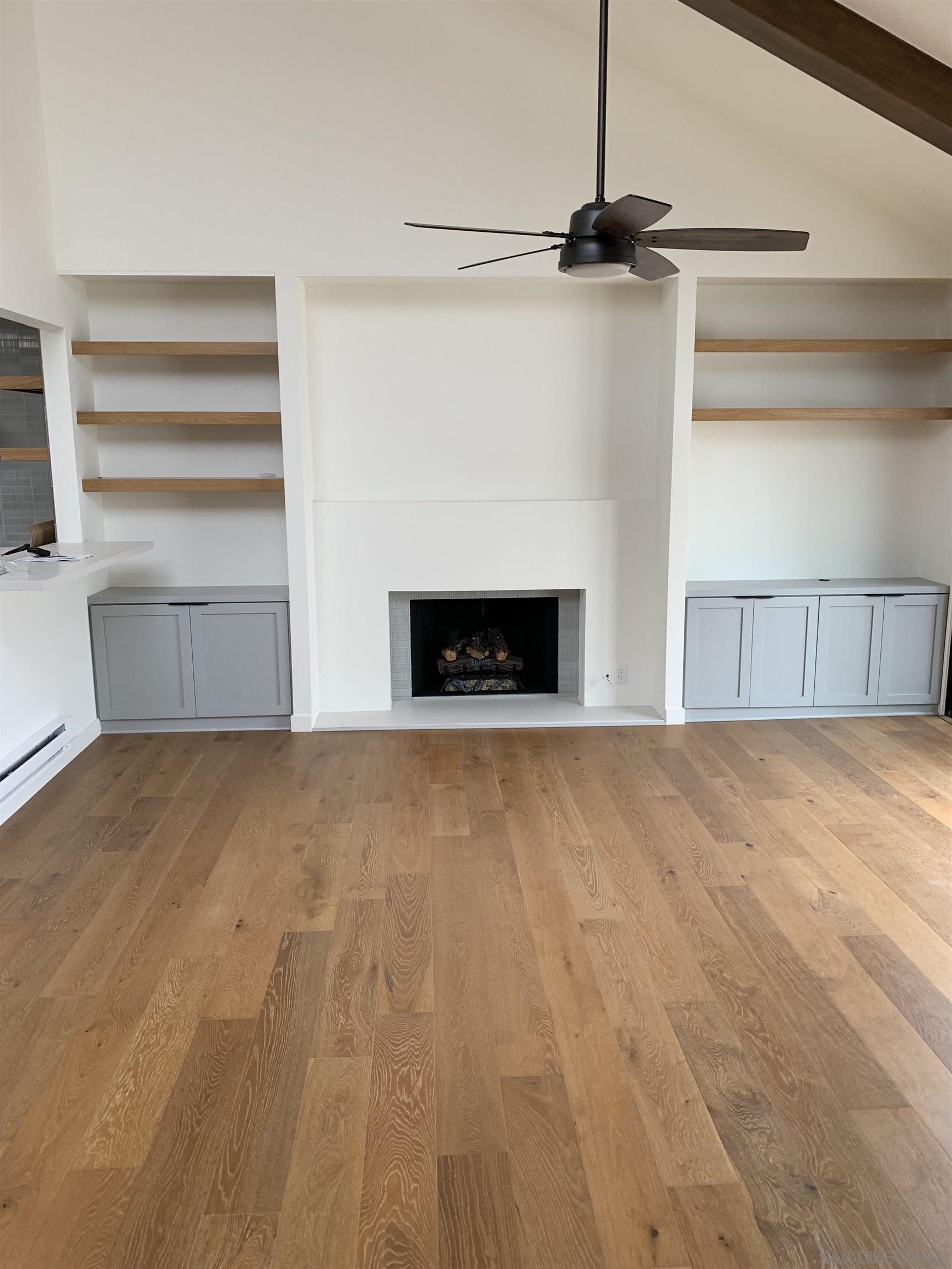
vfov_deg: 67.3
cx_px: 476
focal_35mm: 26
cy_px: 634
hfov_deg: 53.1
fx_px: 953
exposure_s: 1/72
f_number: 1.8
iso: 100
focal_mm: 4.25
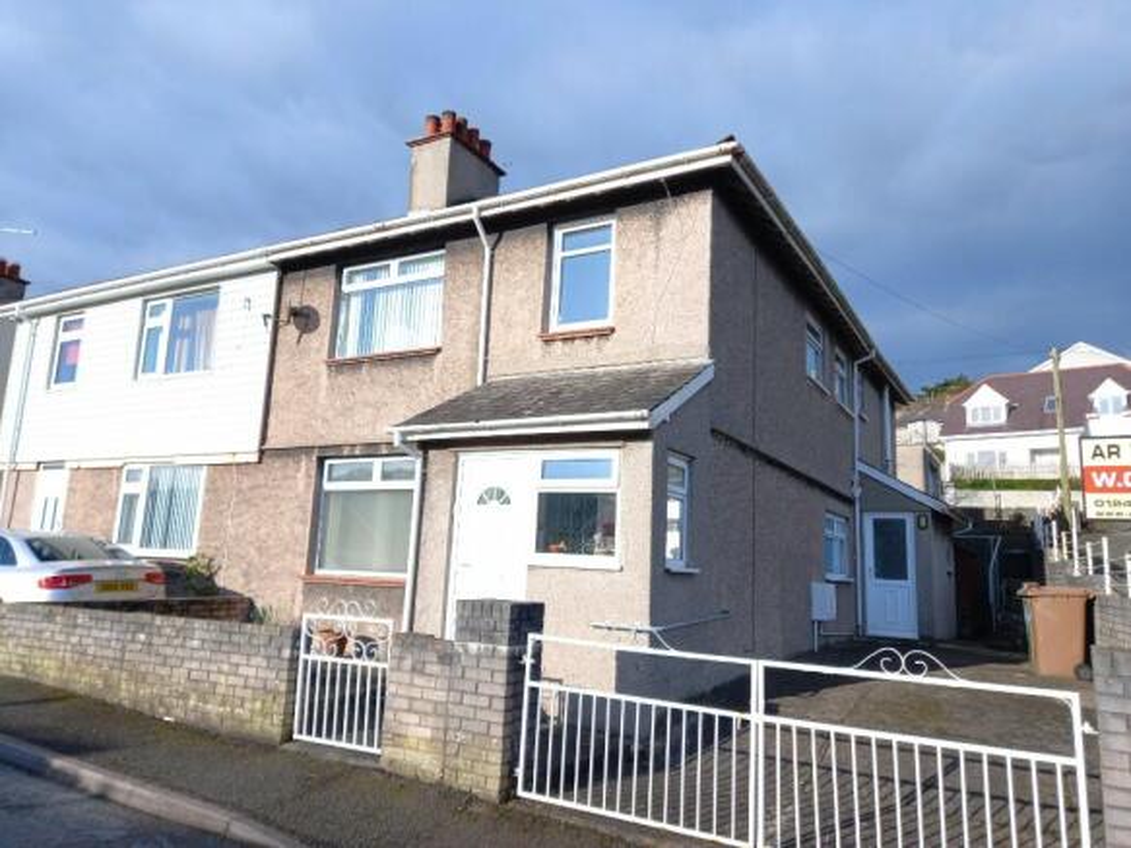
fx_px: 817
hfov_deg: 69.4
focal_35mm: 25
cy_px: 424
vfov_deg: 54.9
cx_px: 566
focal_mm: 4.6
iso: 25
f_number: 2
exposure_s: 1/465
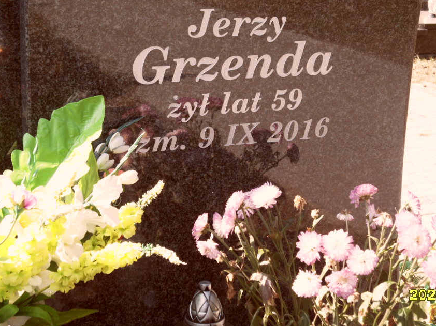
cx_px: 250
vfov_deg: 20.1
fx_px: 919
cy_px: 134
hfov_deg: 26.7
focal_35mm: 73
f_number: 4
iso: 80
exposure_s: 1/180
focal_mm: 10.3
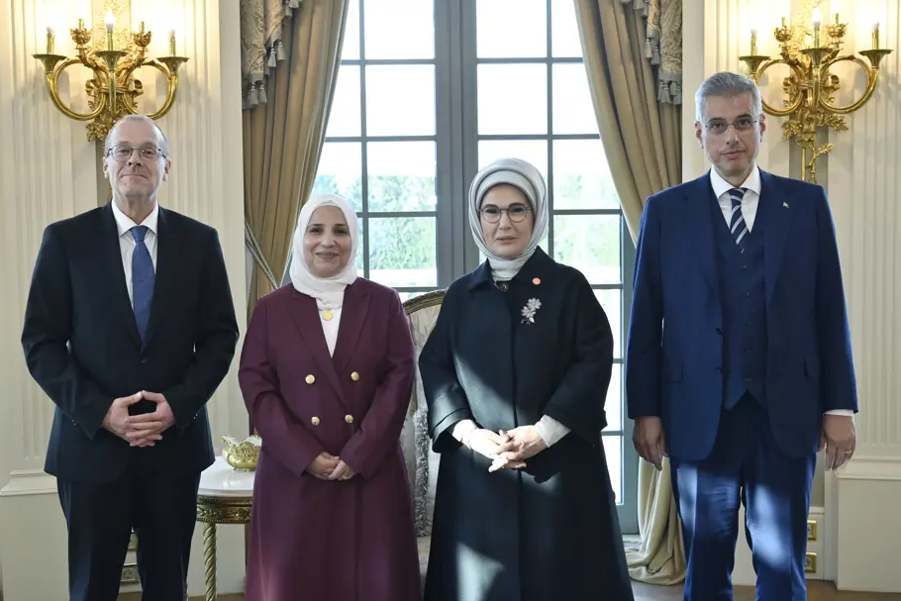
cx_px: 450
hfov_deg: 42.7
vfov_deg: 29.3
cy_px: 295
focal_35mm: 46
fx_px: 1151
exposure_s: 1/80
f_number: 5
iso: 800
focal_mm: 45
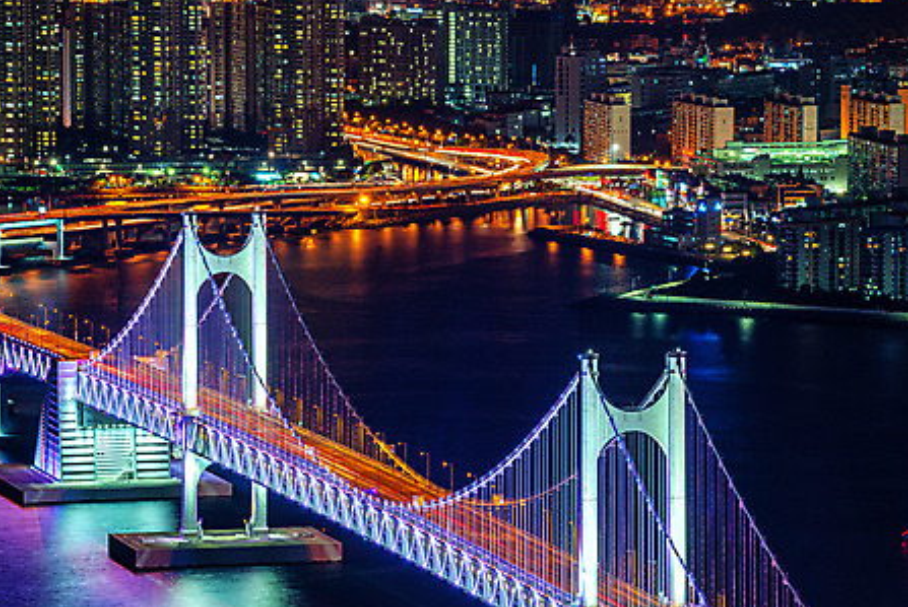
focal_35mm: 268
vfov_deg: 5.1
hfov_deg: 7.7
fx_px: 6766
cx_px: 421
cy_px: 280
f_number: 10
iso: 200
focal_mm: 200
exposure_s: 4
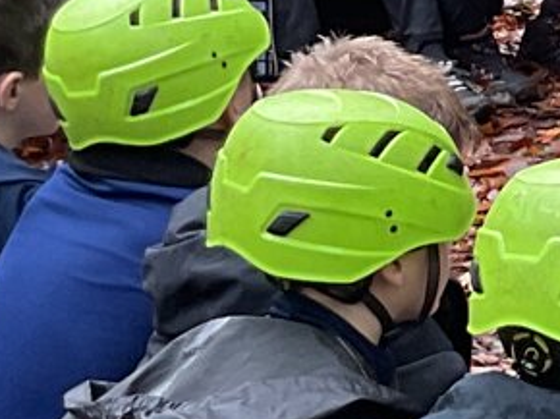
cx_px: 1365
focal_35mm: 205
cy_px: 14
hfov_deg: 8.7
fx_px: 3314
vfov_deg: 7.2
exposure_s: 1/50
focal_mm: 3
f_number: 1.8
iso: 50
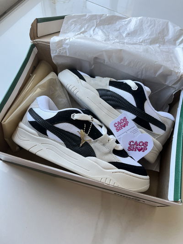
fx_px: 183
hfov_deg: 53.1
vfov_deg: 67.3
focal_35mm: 26
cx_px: 92
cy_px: 122
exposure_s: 1/224
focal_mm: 5.1
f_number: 1.6
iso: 40
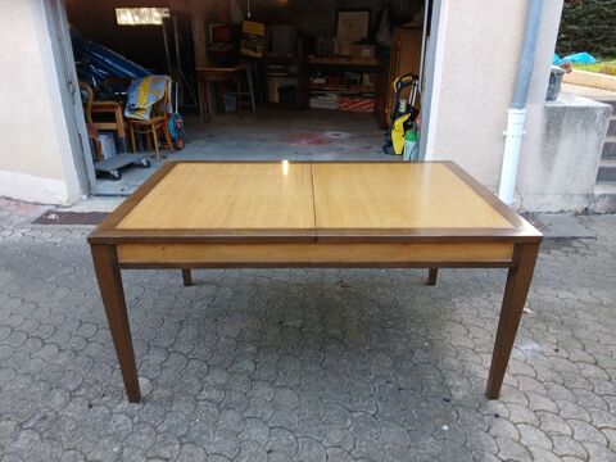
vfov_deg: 53.1
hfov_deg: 67.3
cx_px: 308
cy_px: 231
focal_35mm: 26
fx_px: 463
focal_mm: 3.98
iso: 125
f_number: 1.8
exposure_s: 1/50
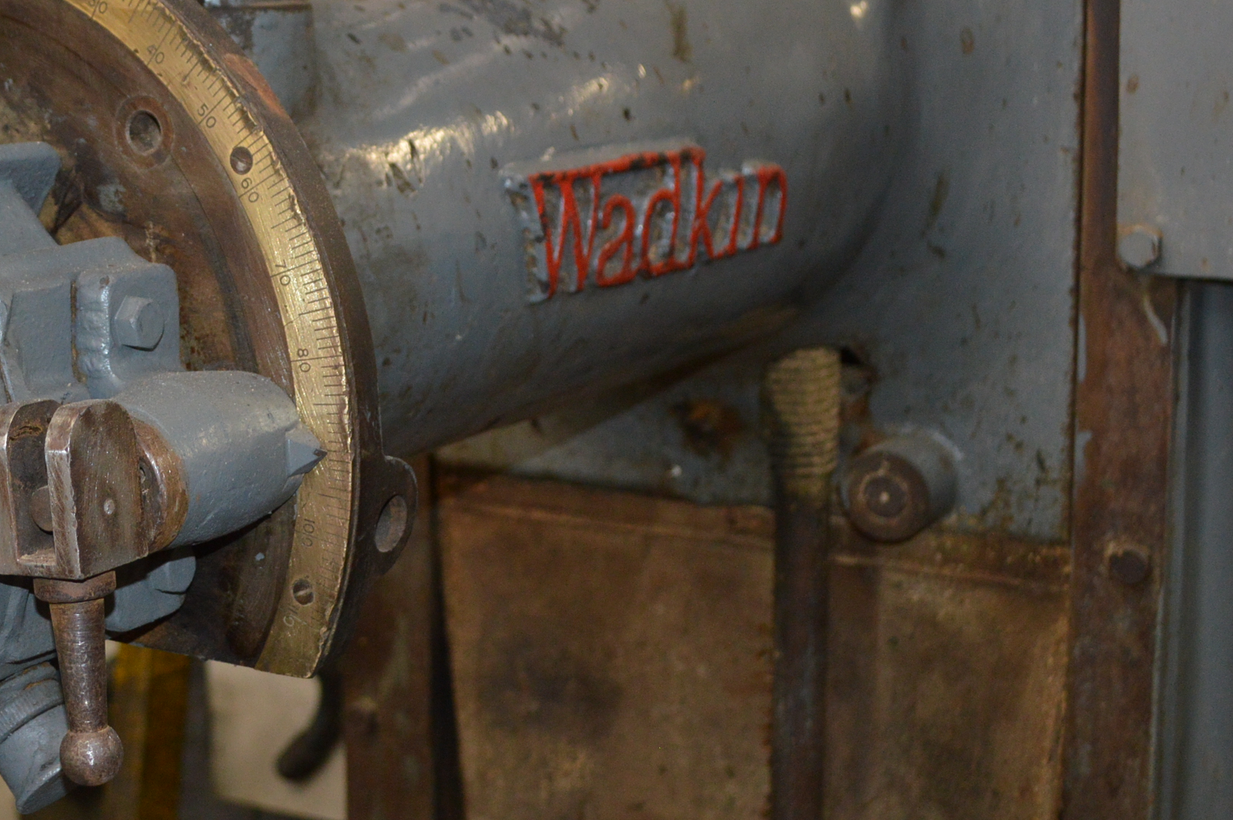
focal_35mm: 67
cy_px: 285
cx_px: 173
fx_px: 2293
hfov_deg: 29.1
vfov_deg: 20.2
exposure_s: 1/60
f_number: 4
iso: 720
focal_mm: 24
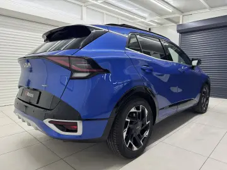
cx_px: 114
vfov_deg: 56.8
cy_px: 85
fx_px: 157
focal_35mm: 24
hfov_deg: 71.6
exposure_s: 1/50
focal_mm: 6.76
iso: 200
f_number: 1.78
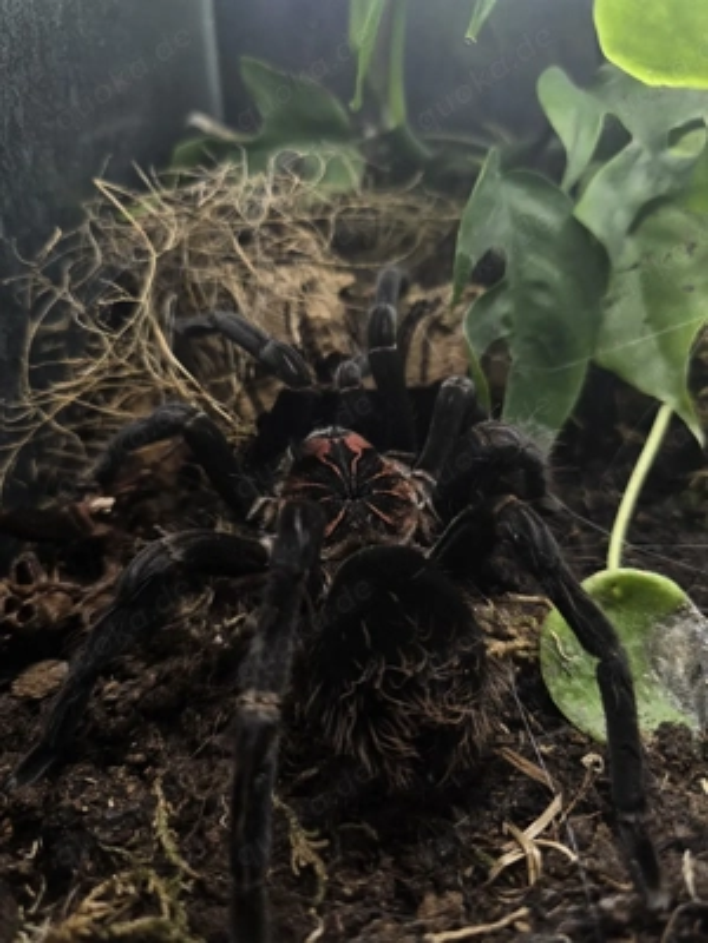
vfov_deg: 73.9
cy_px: 472
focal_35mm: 23
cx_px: 354
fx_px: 627
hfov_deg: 58.9
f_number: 1.7
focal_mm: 6.3
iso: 50
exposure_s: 1/101
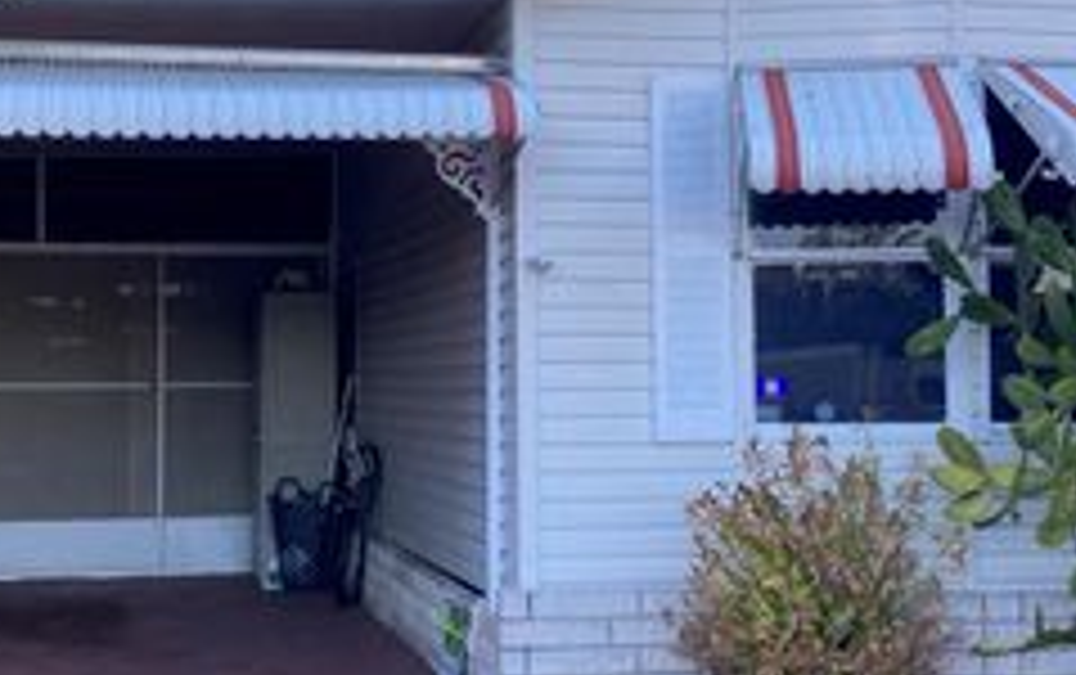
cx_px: 477
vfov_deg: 21.0
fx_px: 1820
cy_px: 313
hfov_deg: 32.9
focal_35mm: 62
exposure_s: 1/188
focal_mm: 3.99
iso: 20
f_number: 1.8
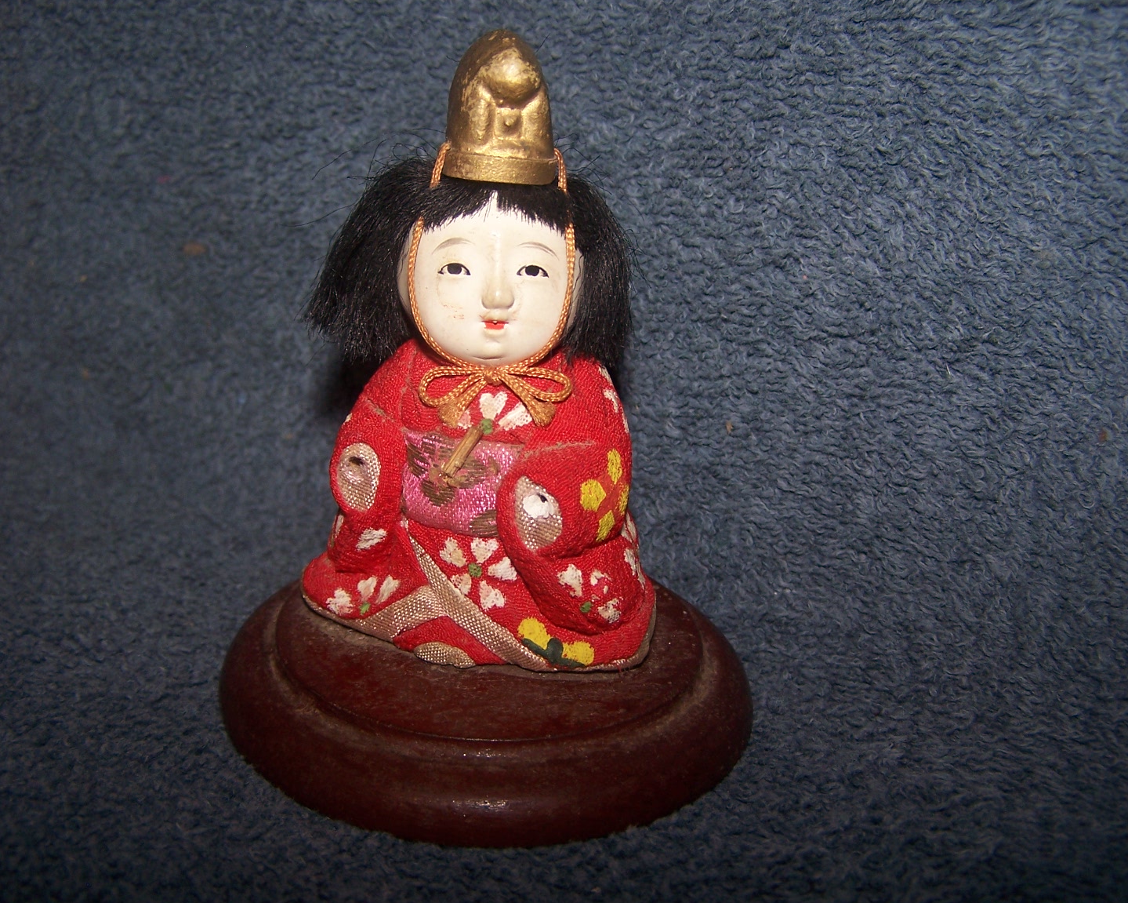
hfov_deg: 45.8
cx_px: 533
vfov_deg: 37.3
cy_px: 448
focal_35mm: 40
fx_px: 1335
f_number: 2.8
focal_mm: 6.3
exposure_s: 1/60
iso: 80
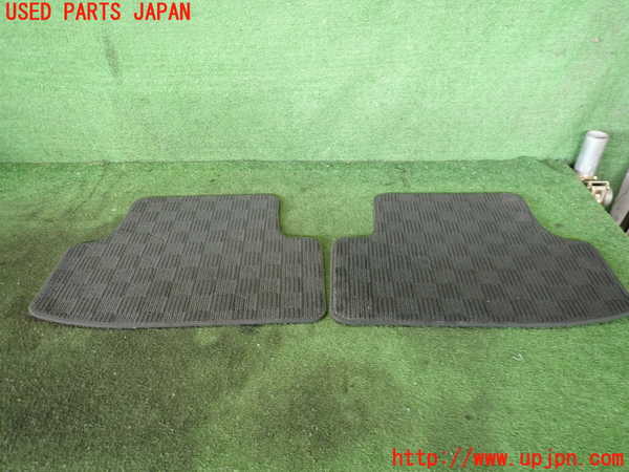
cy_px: 236
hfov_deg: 69.4
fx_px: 454
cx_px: 314
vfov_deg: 54.9
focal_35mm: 25
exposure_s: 1/30
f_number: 2
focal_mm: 4.5
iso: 320
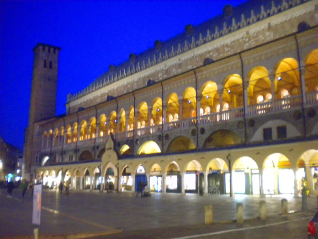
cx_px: 159
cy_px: 120
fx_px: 322
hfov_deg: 52.6
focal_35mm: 35
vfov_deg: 40.7
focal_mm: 6.3
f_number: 3.1
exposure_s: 1/5
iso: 400
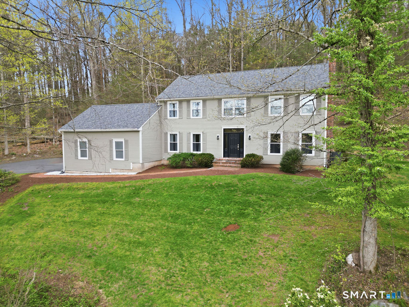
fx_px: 284
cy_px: 154
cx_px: 204
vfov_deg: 56.8
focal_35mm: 24
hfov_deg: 71.6
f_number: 1.7
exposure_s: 1/80
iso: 100
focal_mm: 6.7
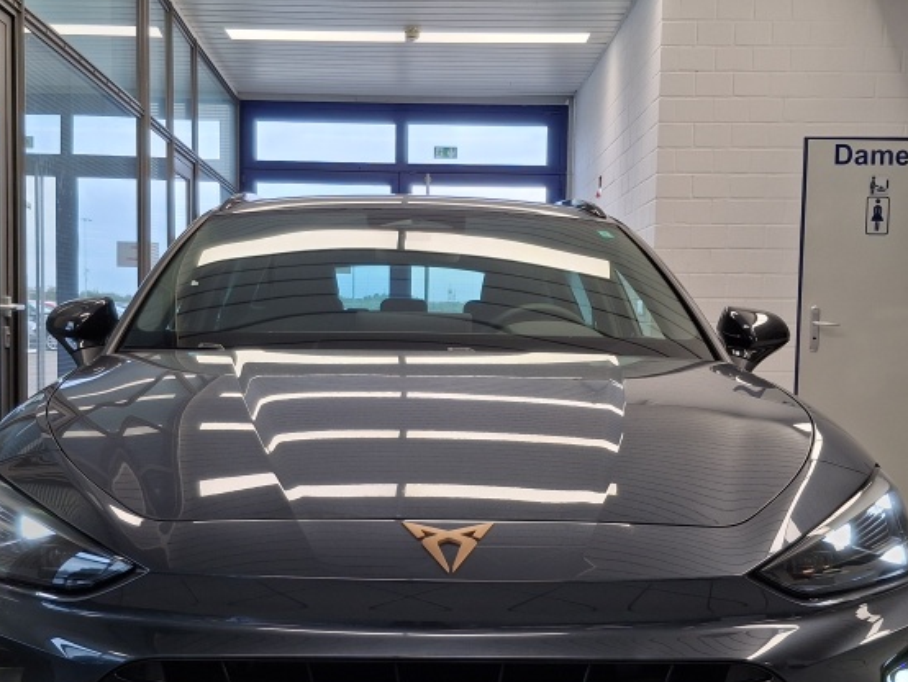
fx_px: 1207
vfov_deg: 31.4
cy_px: 416
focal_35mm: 46
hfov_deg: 41.2
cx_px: 420
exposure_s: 1/100
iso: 32
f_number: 1.8
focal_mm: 4.69
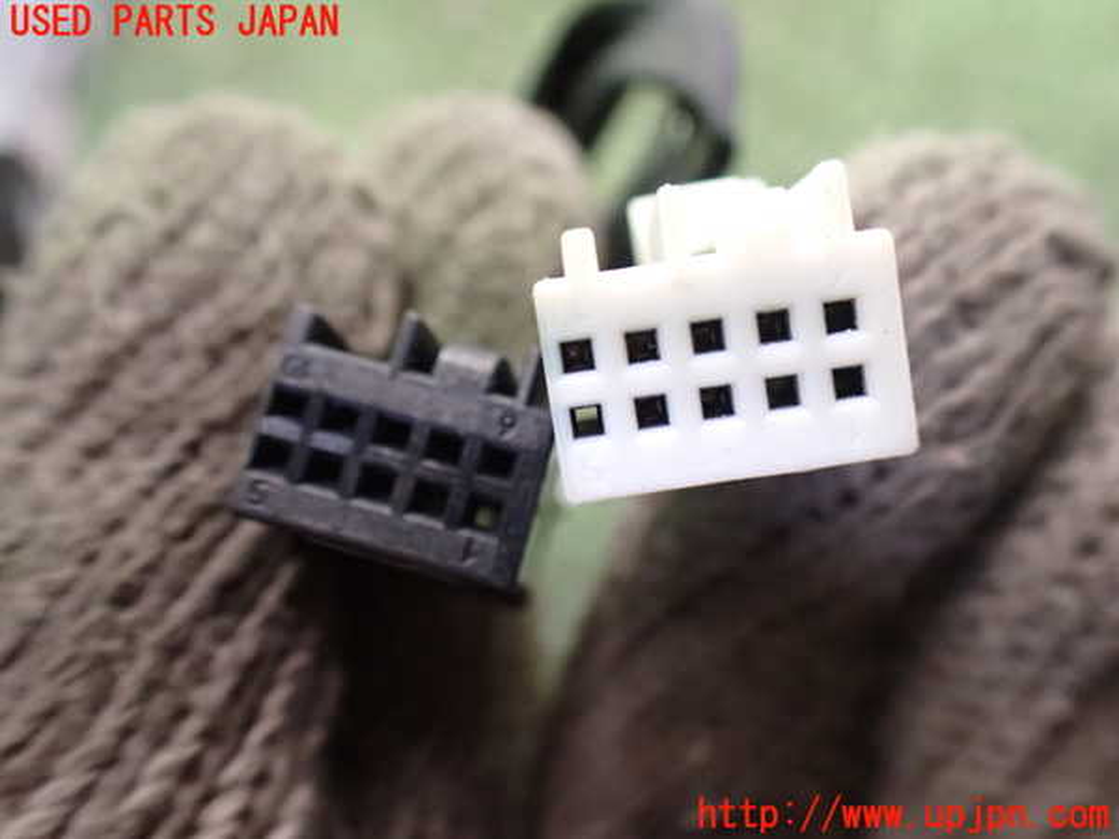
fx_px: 970
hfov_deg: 60.0
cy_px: 420
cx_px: 560
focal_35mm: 30
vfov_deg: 46.8
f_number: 2.3
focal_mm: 5.4
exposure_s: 1/30
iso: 1250
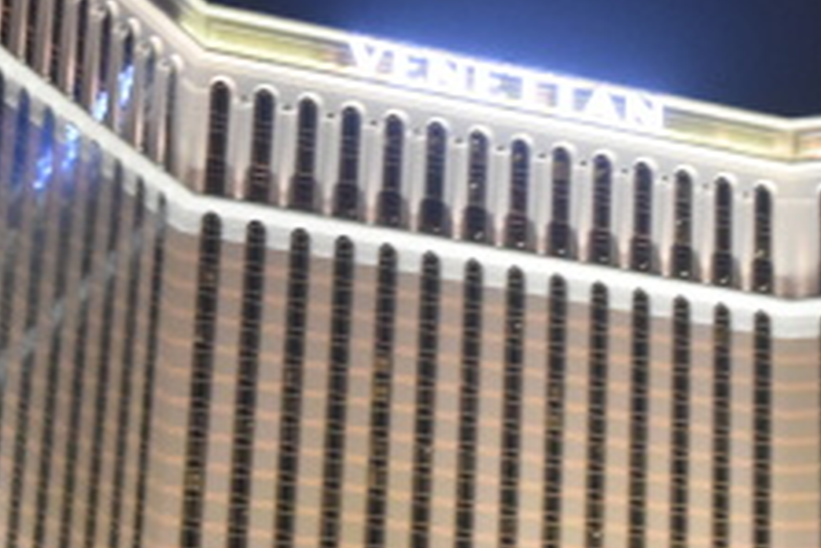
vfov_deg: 8.8
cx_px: 346
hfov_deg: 13.2
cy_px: 105
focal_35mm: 156
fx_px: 3560
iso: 3200
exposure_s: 1/30
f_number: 5.6
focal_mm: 29
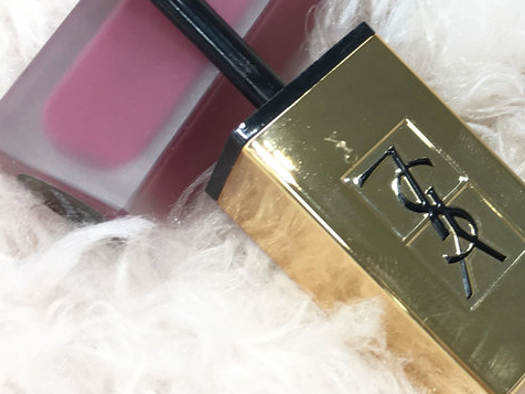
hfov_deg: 23.9
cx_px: 523
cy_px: 78
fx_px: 1183
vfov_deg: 18.7
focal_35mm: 78
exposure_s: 1/30
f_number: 2.2
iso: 50
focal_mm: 4.15
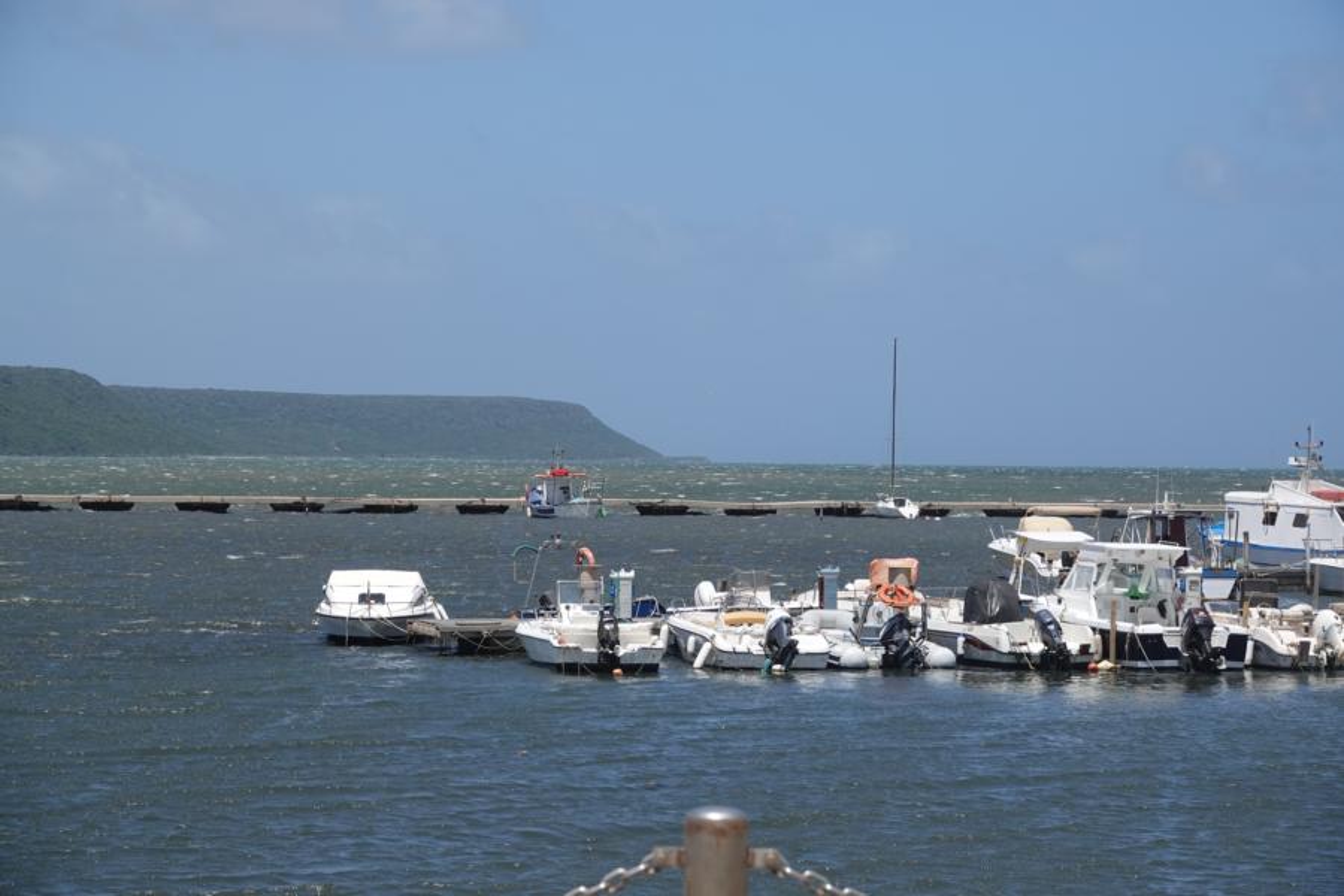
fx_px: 4144
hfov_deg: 18.4
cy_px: 448
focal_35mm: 111
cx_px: 672
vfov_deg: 12.3
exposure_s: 1/1000
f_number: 4.5
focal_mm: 40.73
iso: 100
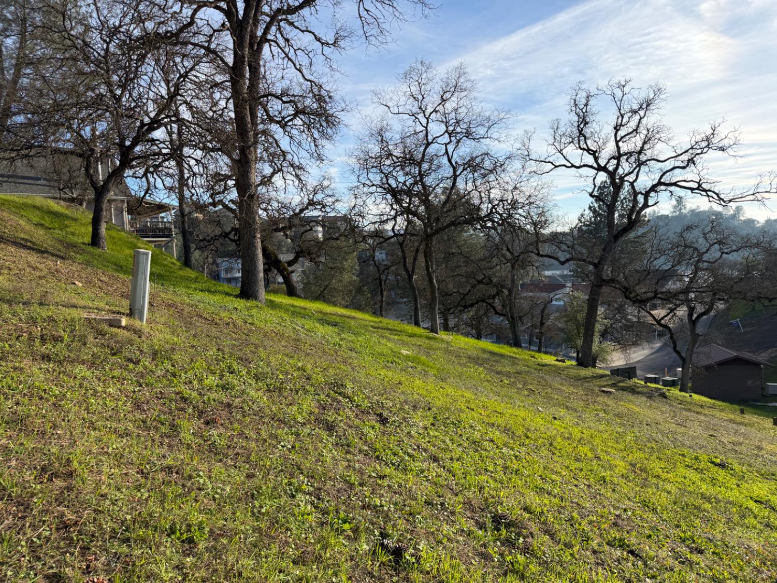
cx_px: 388
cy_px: 292
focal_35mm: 24
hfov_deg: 71.6
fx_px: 539
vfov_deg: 56.8
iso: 100
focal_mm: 6.76
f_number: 1.78
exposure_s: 1/3425
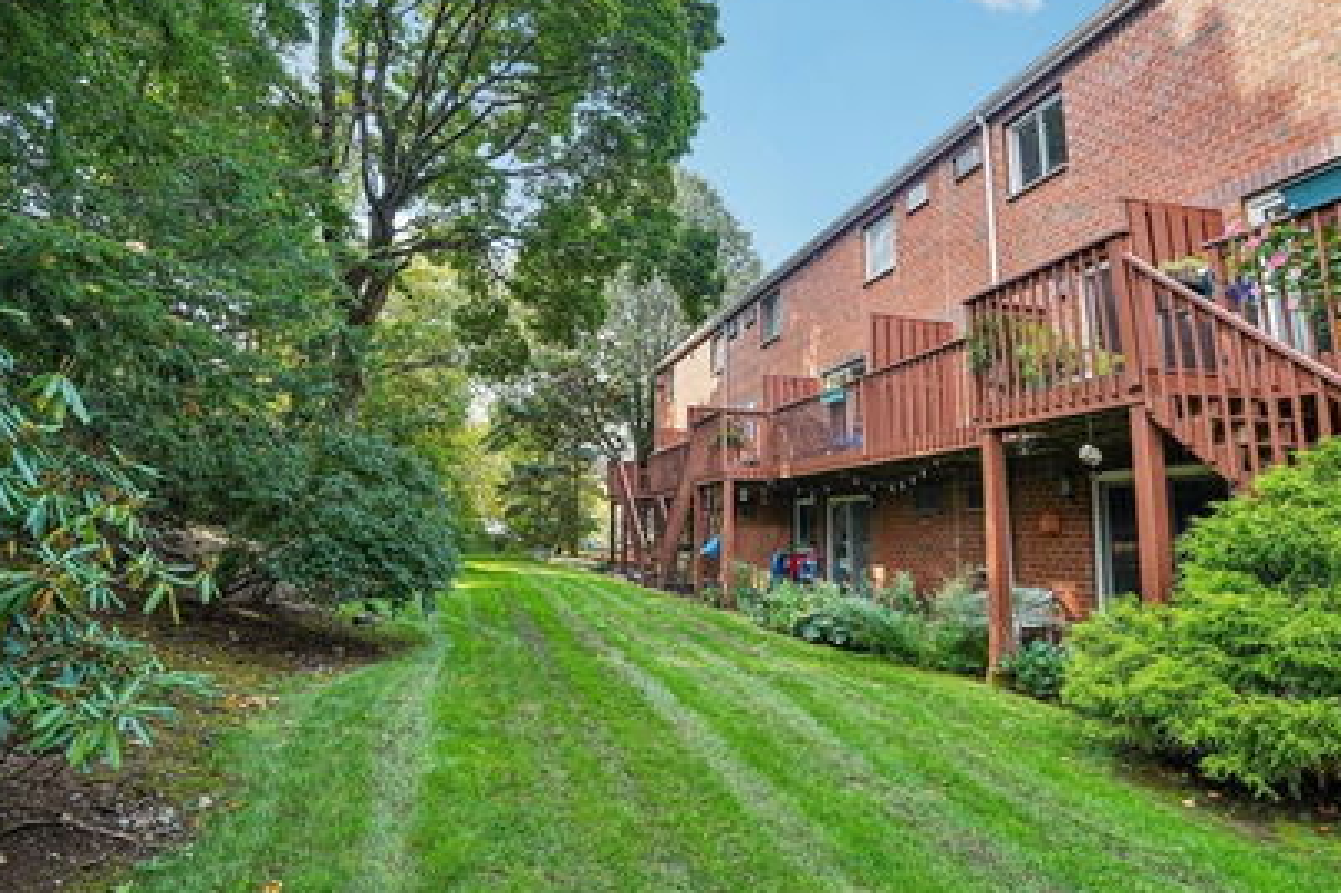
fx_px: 707
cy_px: 428
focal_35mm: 19
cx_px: 704
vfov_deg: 64.5
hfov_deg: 86.9
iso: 200
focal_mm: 16
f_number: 8
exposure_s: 1/30
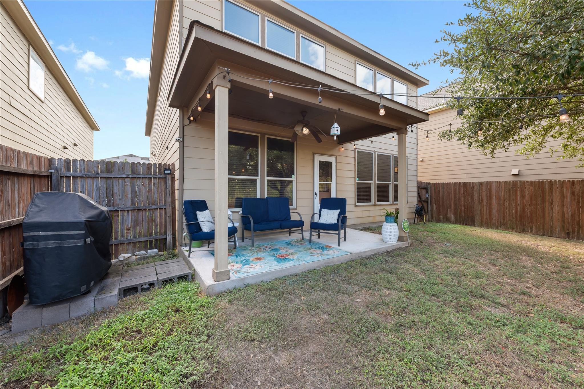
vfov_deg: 81.2
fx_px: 227
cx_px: 292
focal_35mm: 14
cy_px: 194
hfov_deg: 104.2
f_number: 8
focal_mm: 14
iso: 400
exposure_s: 1/25
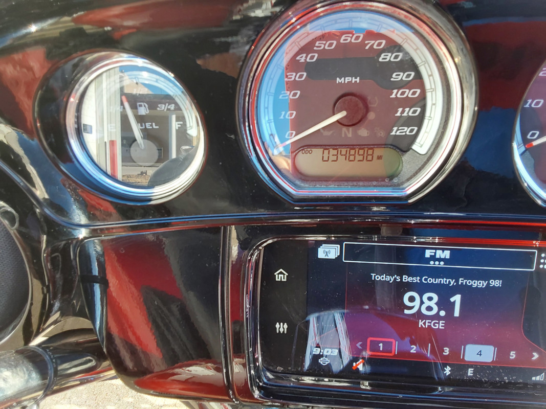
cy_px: 204
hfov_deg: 63.4
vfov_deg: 49.7
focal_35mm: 28
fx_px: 442
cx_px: 273
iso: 64
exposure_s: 1/120
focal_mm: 2.91
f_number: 1.9
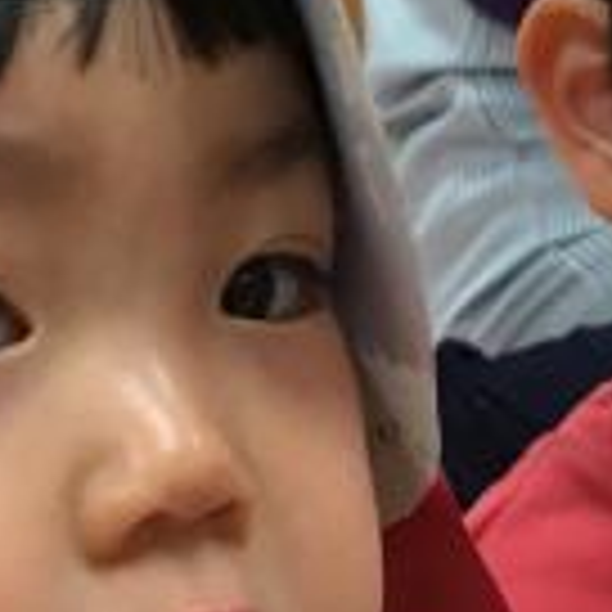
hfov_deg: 11.5
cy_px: 576
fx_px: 3020
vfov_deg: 11.5
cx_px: 518
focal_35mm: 151
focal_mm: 4.15
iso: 50
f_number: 2.2
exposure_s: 1/30
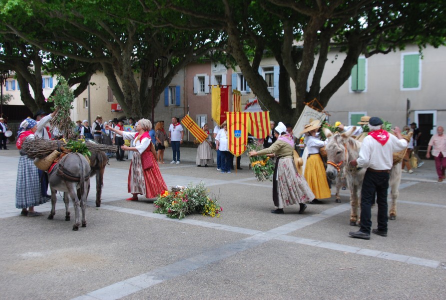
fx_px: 447
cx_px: 223
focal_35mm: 36
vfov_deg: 37.1
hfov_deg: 53.0
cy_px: 150
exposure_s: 1/160
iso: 400
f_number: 6.3
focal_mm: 24
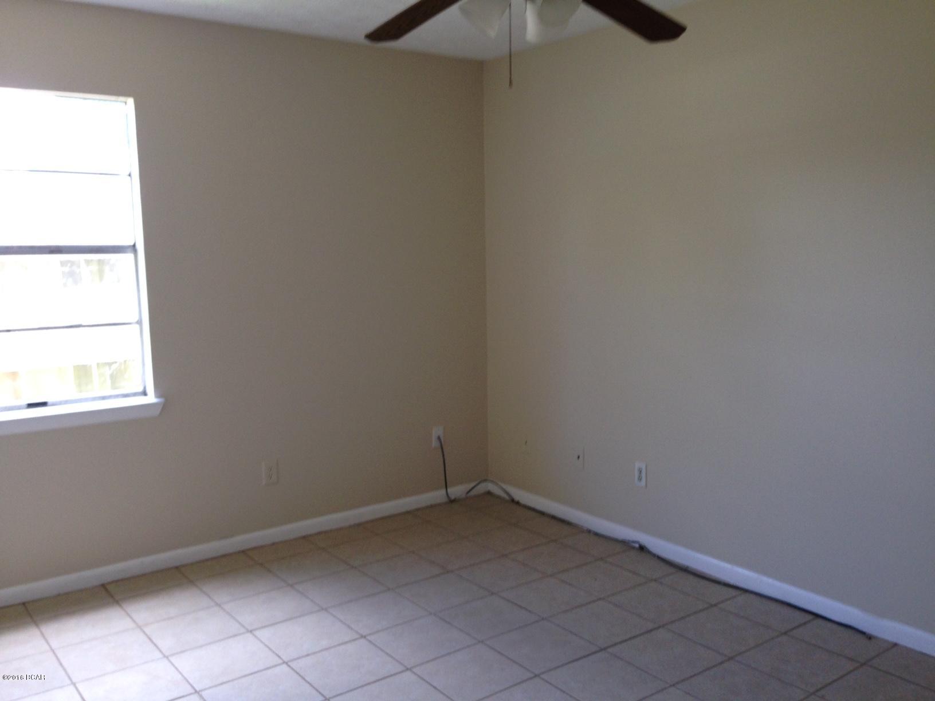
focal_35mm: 33
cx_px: 468
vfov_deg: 42.9
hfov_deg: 55.4
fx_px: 891
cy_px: 350
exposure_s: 1/60
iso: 64
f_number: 2.4
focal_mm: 4.12
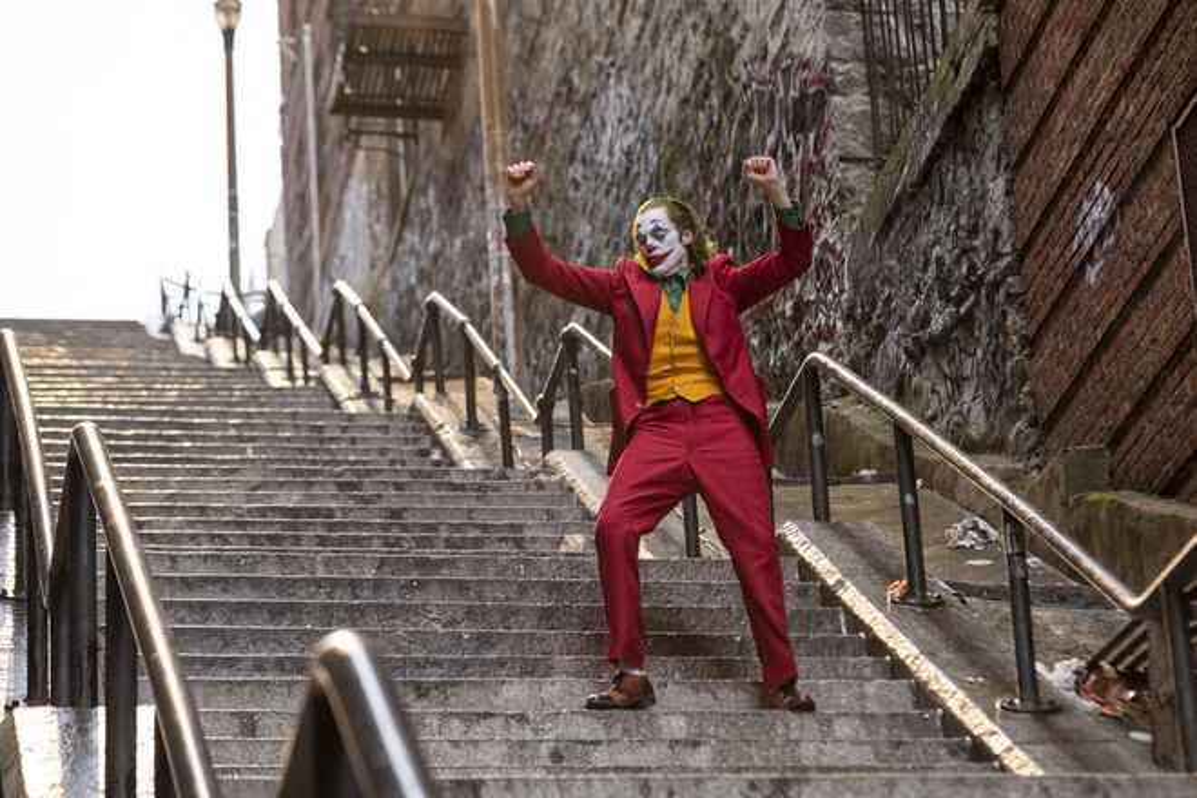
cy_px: 399
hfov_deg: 17.6
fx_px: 3857
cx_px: 598
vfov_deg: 11.8
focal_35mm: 116
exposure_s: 1/400
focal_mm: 77.3
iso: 800
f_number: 4
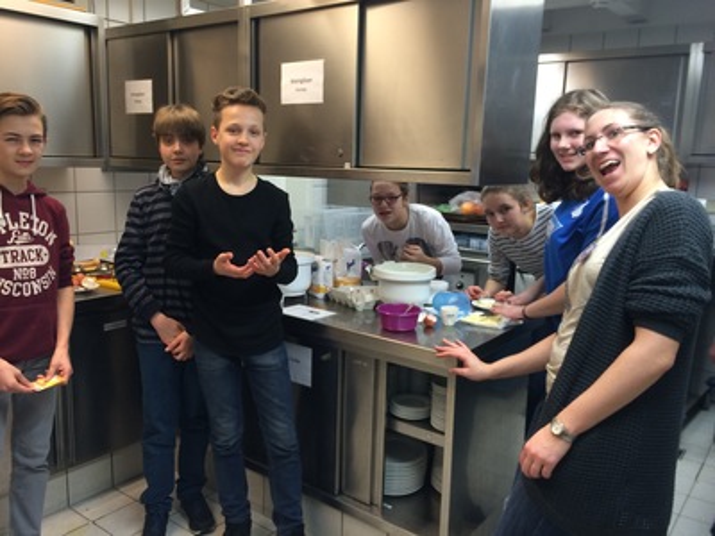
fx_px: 599
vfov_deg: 48.2
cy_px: 268
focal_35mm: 29
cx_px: 358
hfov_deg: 61.7
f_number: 2.2
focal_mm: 4.15
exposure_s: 1/33
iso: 125
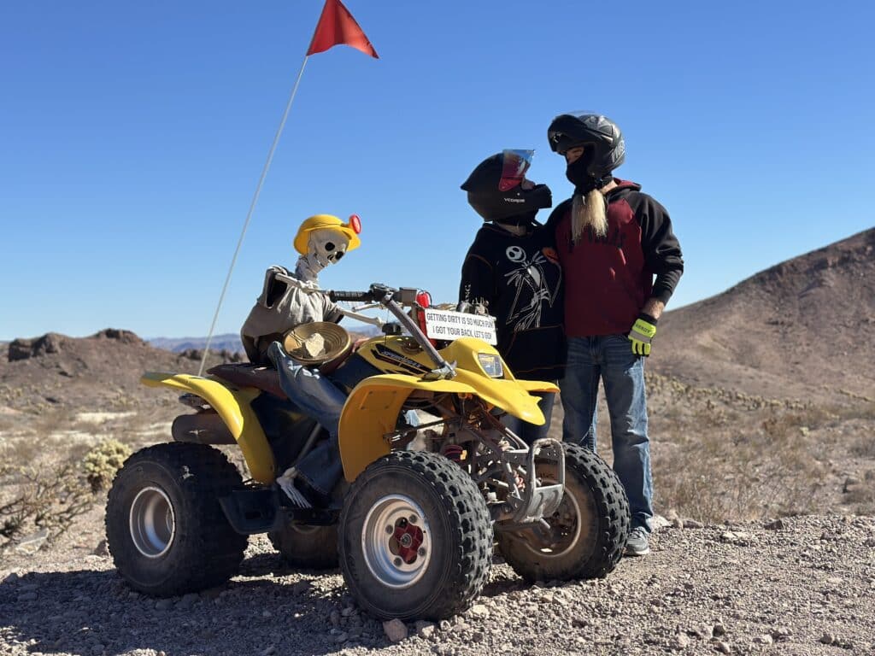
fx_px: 1213
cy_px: 328
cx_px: 438
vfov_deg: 30.3
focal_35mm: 48
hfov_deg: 39.7
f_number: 1.78
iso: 100
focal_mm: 6.86
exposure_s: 1/6211
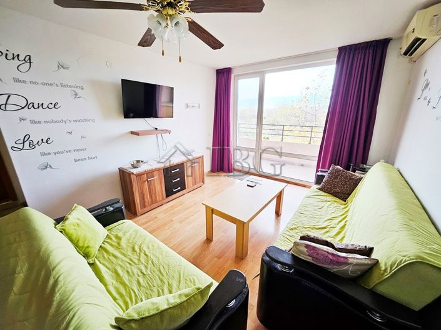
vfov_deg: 89.9
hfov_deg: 106.2
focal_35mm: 13
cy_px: 165
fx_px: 166
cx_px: 220
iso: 50
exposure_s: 1/50
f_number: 2.2
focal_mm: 1.7
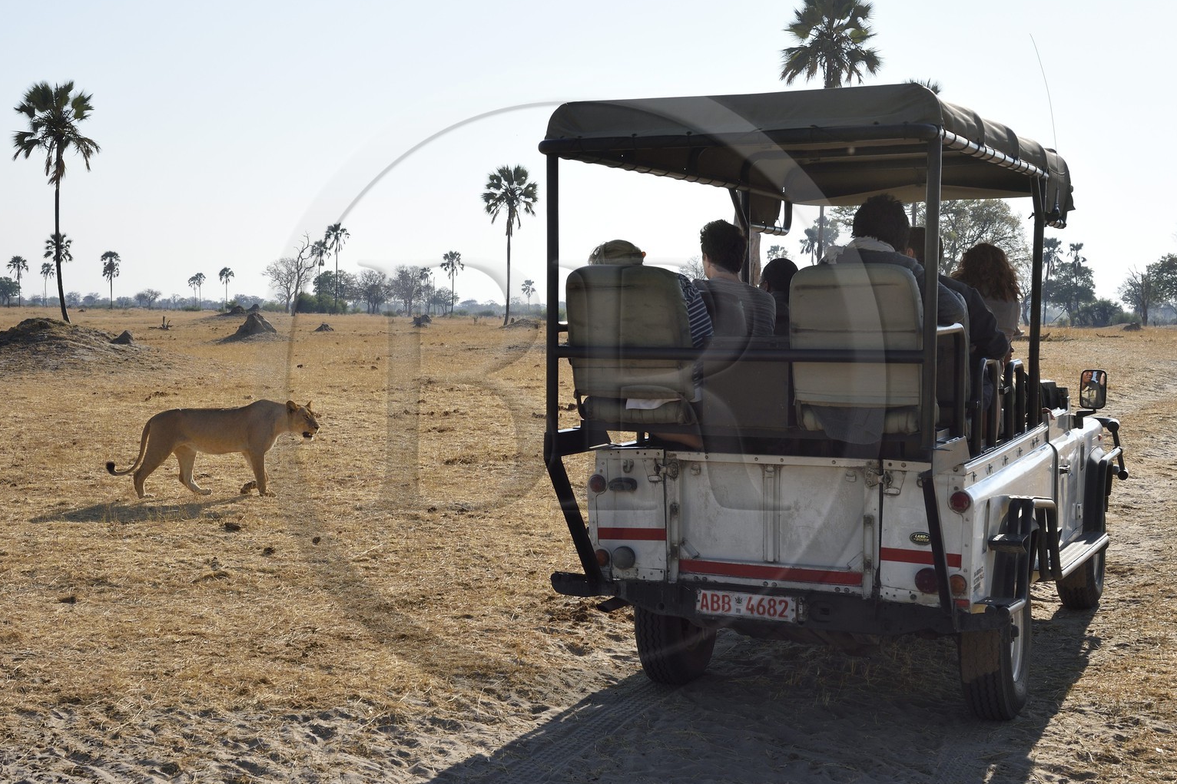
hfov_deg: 41.9
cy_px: 385
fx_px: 1536
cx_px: 569
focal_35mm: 47
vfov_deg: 28.6
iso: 400
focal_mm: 45
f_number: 11
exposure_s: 1/640
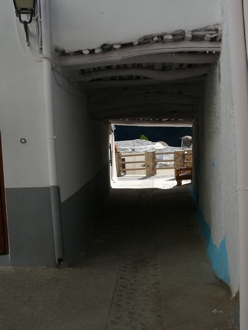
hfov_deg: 28.5
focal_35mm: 51
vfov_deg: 37.5
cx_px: 124
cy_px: 165
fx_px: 487
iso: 100
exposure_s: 1/250
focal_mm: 10.8
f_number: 4
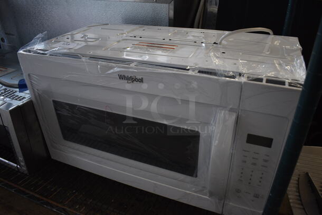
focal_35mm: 27
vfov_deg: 48.0
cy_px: 108
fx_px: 242
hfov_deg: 67.3
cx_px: 161
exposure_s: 1/160
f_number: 3.5
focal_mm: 18
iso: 800
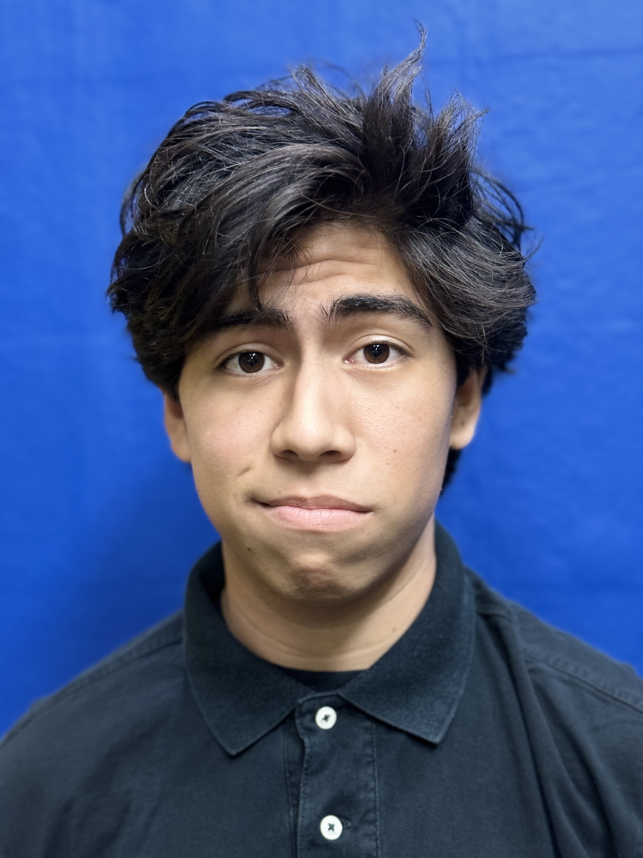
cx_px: 322
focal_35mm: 48
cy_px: 429
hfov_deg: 30.3
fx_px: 1189
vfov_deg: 39.7
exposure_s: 1/40
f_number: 1.78
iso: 320
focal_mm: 6.86
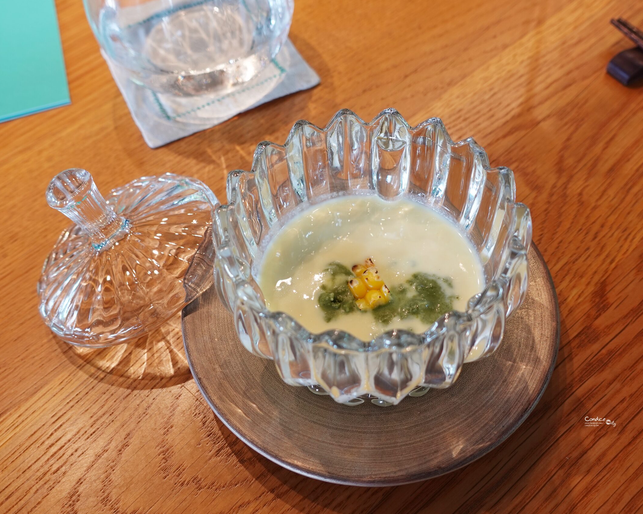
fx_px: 647
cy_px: 257
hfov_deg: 52.8
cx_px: 308
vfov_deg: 43.4
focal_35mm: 34
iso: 160
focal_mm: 11.7
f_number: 2.8
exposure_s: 1/30
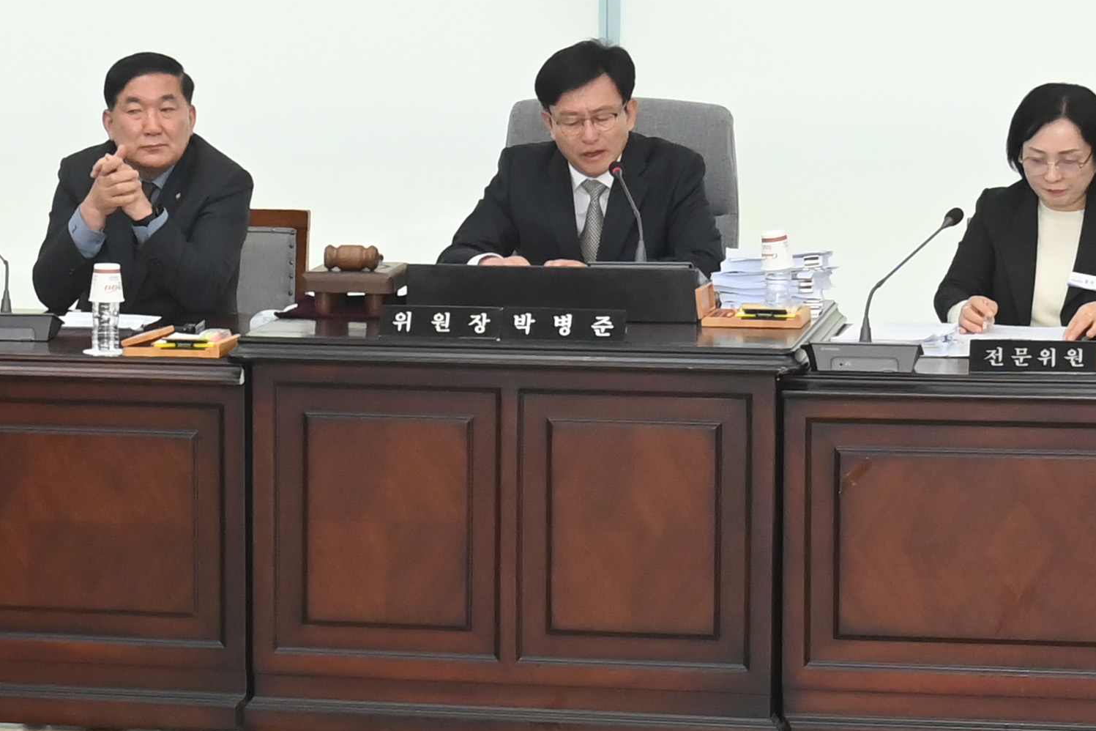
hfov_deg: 17.1
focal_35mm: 119
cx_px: 198
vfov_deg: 11.5
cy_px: 371
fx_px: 3623
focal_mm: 32
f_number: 6.3
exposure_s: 1/250
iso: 3200
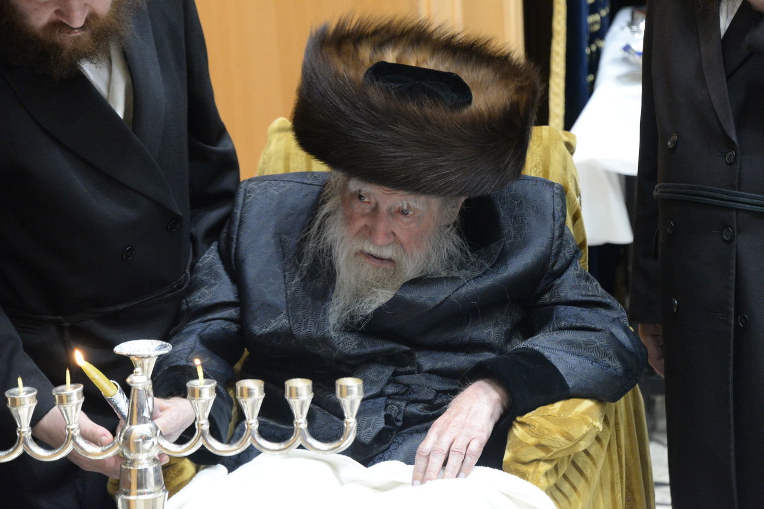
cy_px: 254
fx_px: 4244
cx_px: 382
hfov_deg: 10.3
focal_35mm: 200
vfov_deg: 6.9
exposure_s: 1/40
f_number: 5.6
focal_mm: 200
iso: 5000
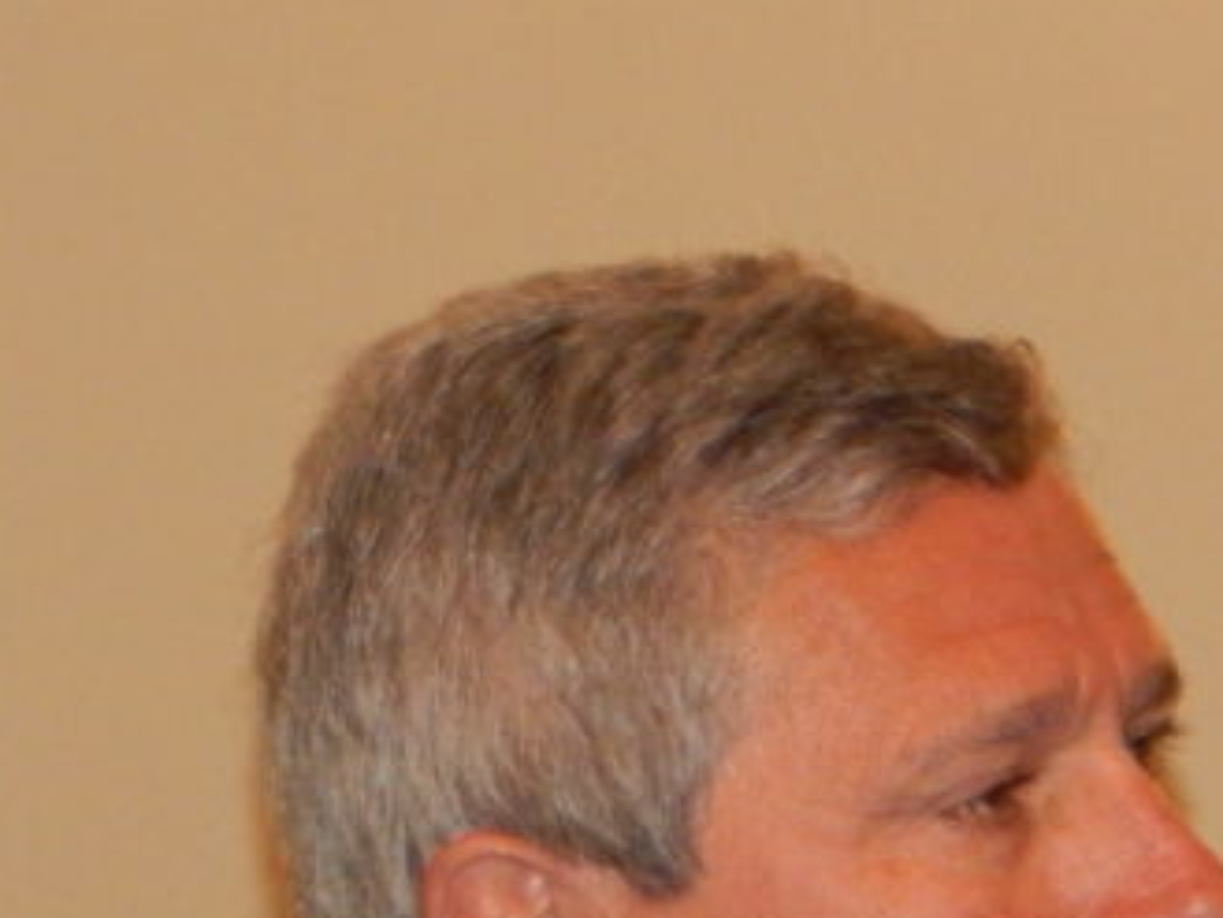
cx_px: -398
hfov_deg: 4.8
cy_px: 409
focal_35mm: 411
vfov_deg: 3.6
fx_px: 14526
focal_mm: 23.4
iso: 500
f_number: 4.8
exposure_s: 1/30
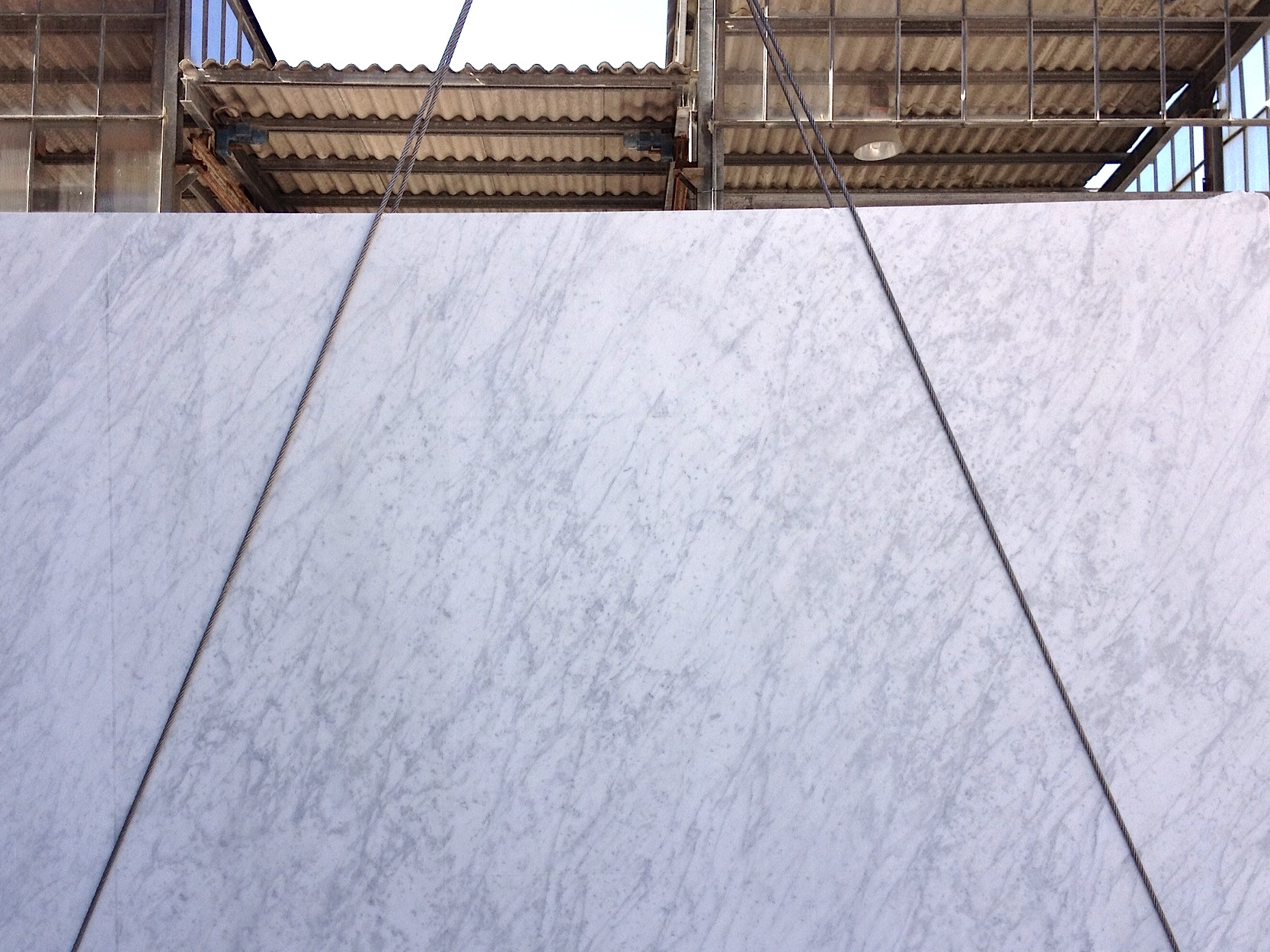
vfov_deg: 33.5
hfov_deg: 43.9
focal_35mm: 43
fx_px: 1577
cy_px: 538
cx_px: 623
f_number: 2.4
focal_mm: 4.28
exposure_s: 1/435
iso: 50
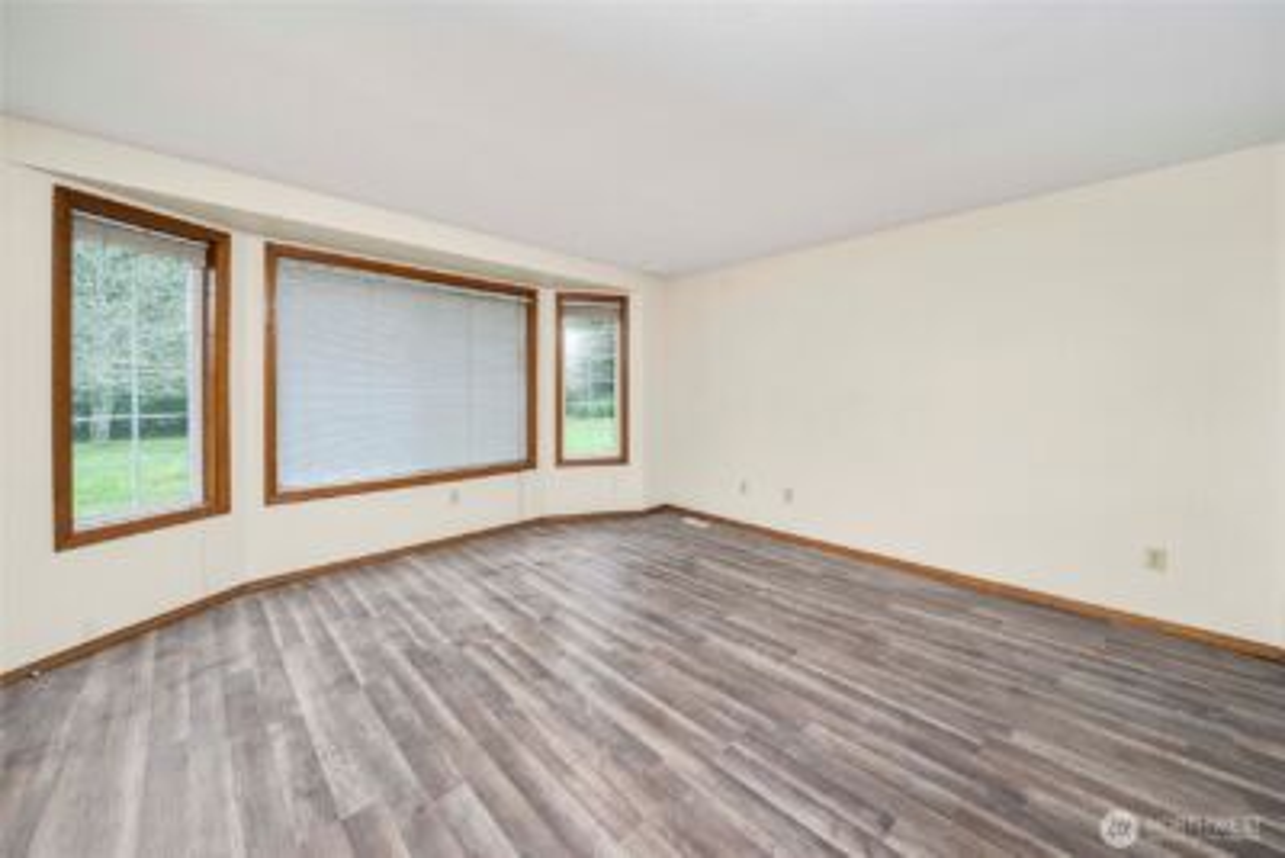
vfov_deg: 90.1
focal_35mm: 12
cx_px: 642
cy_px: 429
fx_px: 428
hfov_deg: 112.6
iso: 400
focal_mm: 12
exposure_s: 1/60
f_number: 7.1
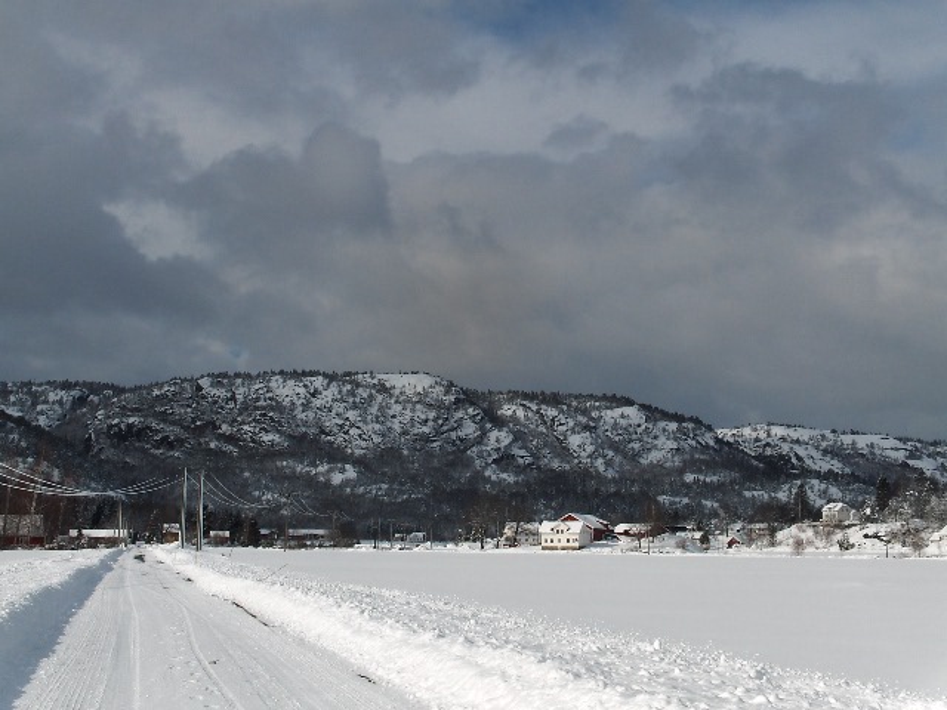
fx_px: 1258
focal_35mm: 46
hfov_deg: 41.2
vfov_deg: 31.5
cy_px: 355
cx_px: 474
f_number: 7.2
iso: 50
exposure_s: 1/467
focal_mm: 9.5
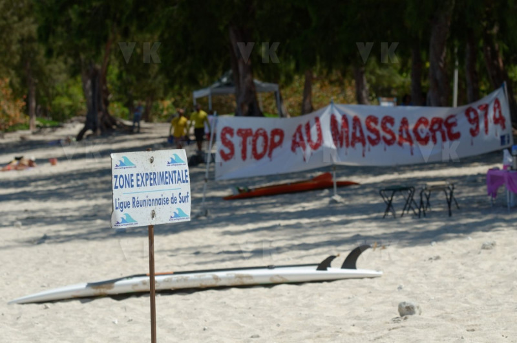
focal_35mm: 138
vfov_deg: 9.9
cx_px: 258
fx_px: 1978
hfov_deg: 14.9
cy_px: 172
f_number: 5.6
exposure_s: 1/1600
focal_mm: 92
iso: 200
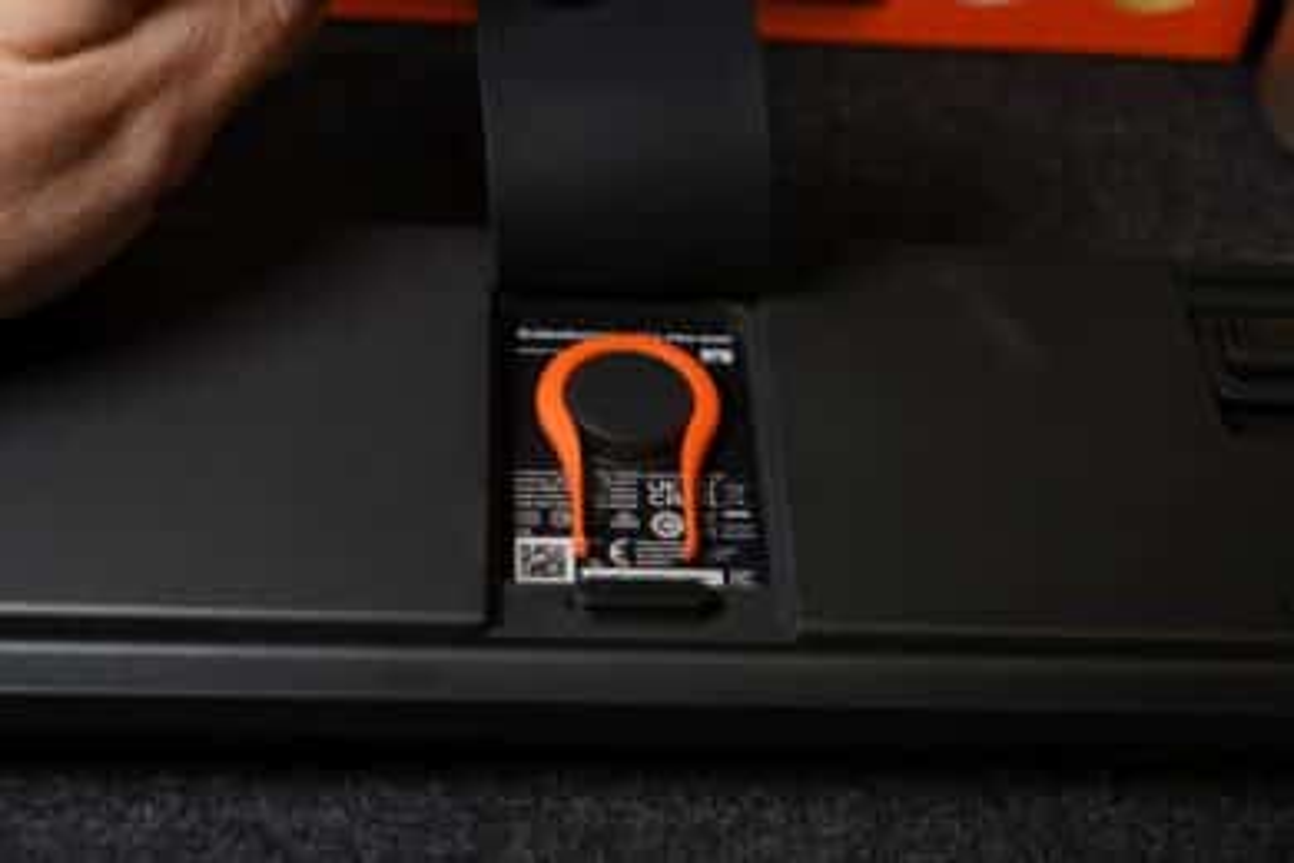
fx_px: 1833
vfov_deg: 26.5
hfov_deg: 38.9
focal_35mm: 51
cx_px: 647
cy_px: 432
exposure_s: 1/60
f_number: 7.1
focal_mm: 51
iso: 1250
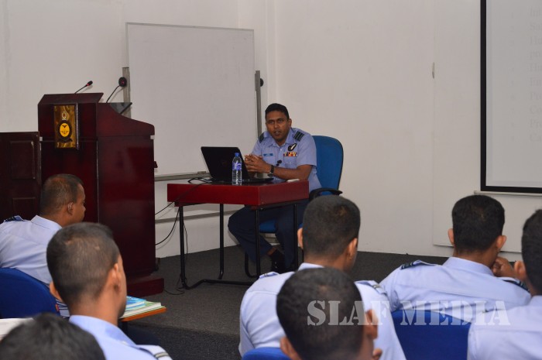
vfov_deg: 20.1
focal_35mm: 68
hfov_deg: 29.9
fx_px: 1015
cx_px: 271
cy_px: 180
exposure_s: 1/100
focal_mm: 45
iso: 800
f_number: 5.6
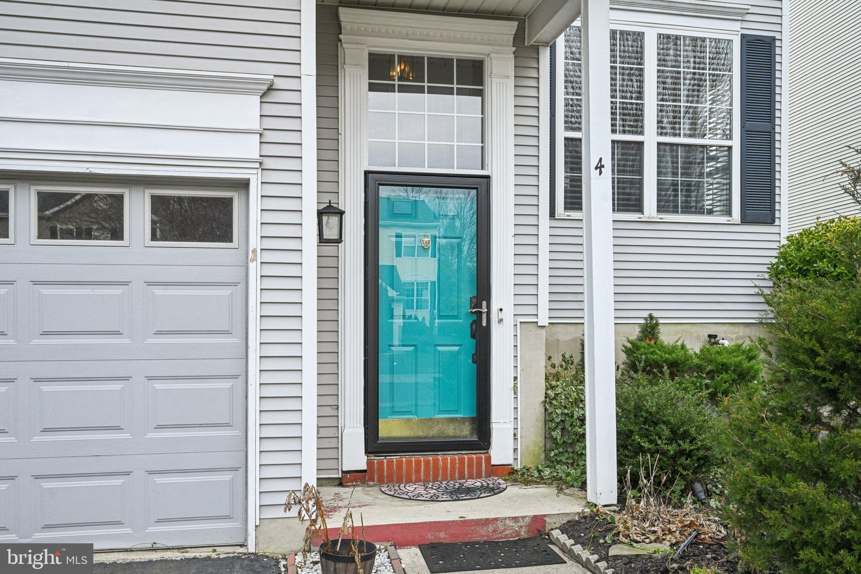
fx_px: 717
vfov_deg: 43.6
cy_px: 287
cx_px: 430
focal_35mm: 30
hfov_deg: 61.9
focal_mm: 30
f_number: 8
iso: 800
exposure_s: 1/640
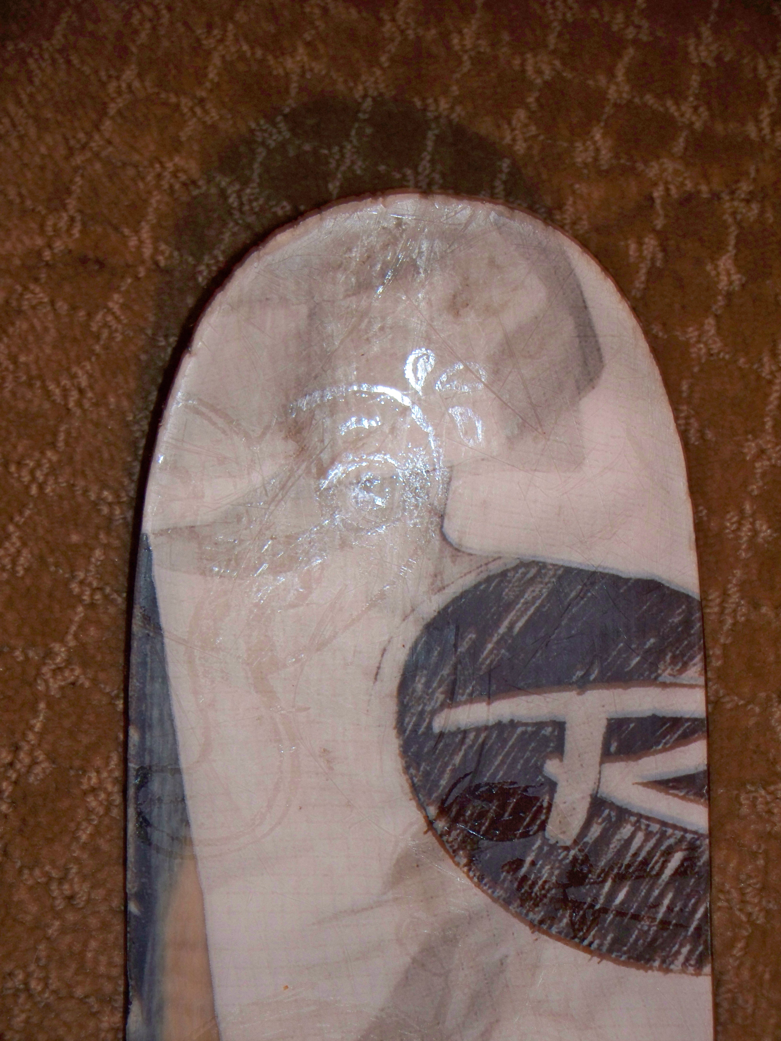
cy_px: 520
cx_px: 390
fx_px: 1805
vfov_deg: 32.2
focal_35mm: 60
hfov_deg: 24.4
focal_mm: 12.89
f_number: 3.1
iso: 200
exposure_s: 1/30
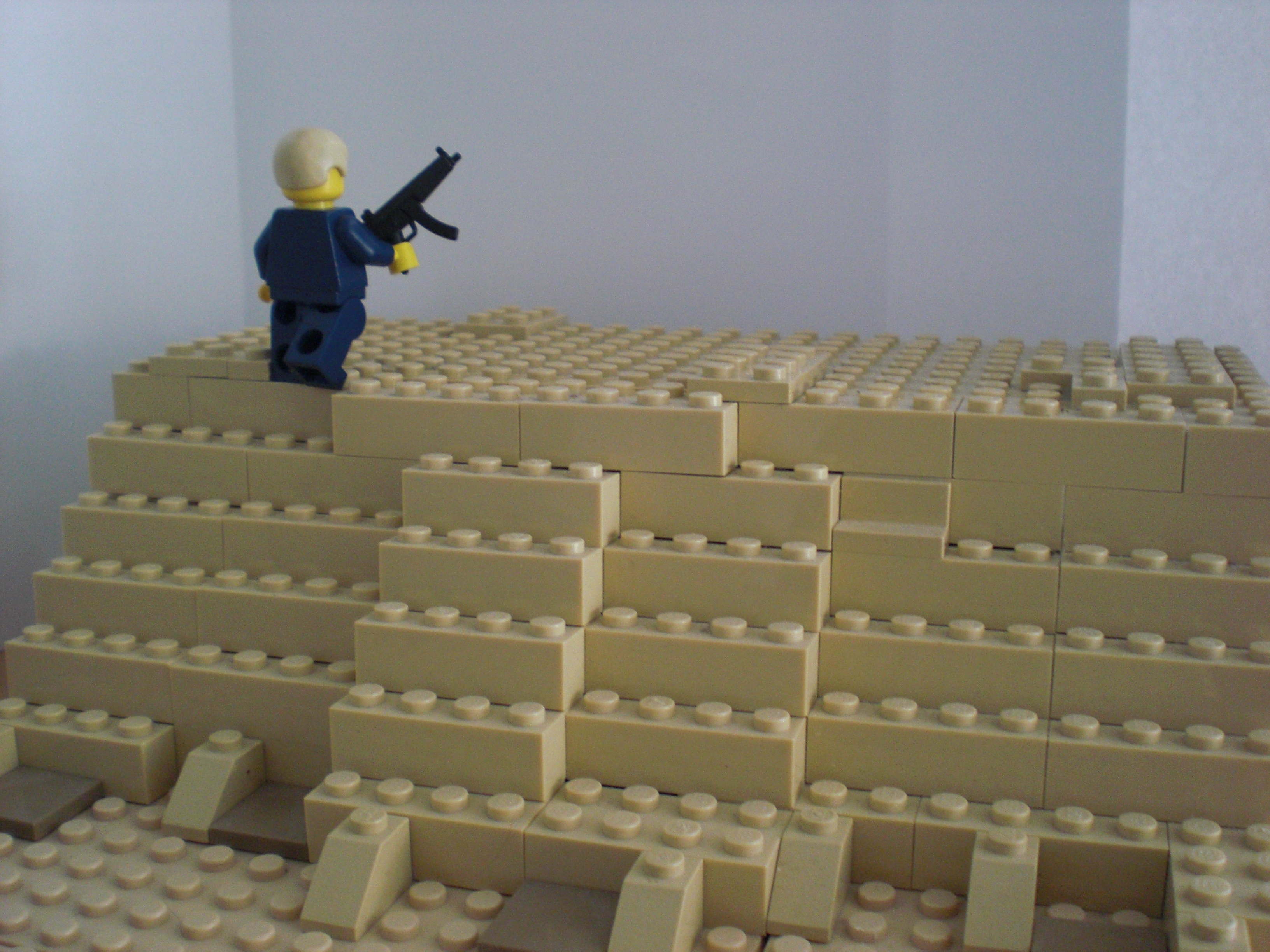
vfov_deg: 37.7
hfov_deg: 49.0
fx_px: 1394
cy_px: 476
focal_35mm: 38
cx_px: 635
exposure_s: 1/60
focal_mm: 6.3
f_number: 3.1
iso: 200
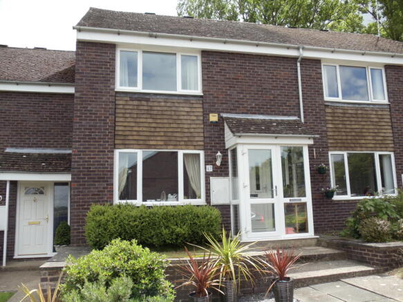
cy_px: 151
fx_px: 512
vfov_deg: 32.9
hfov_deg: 43.0
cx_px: 202
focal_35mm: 44
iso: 100
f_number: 3.5
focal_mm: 6
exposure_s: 1/640
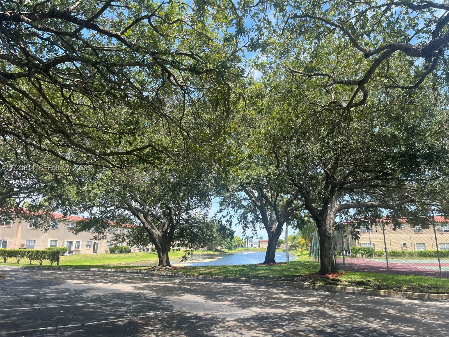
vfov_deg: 53.1
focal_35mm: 26
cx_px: 224
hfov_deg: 67.3
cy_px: 168
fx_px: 337
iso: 50
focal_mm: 5.1
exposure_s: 1/1117
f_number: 1.6
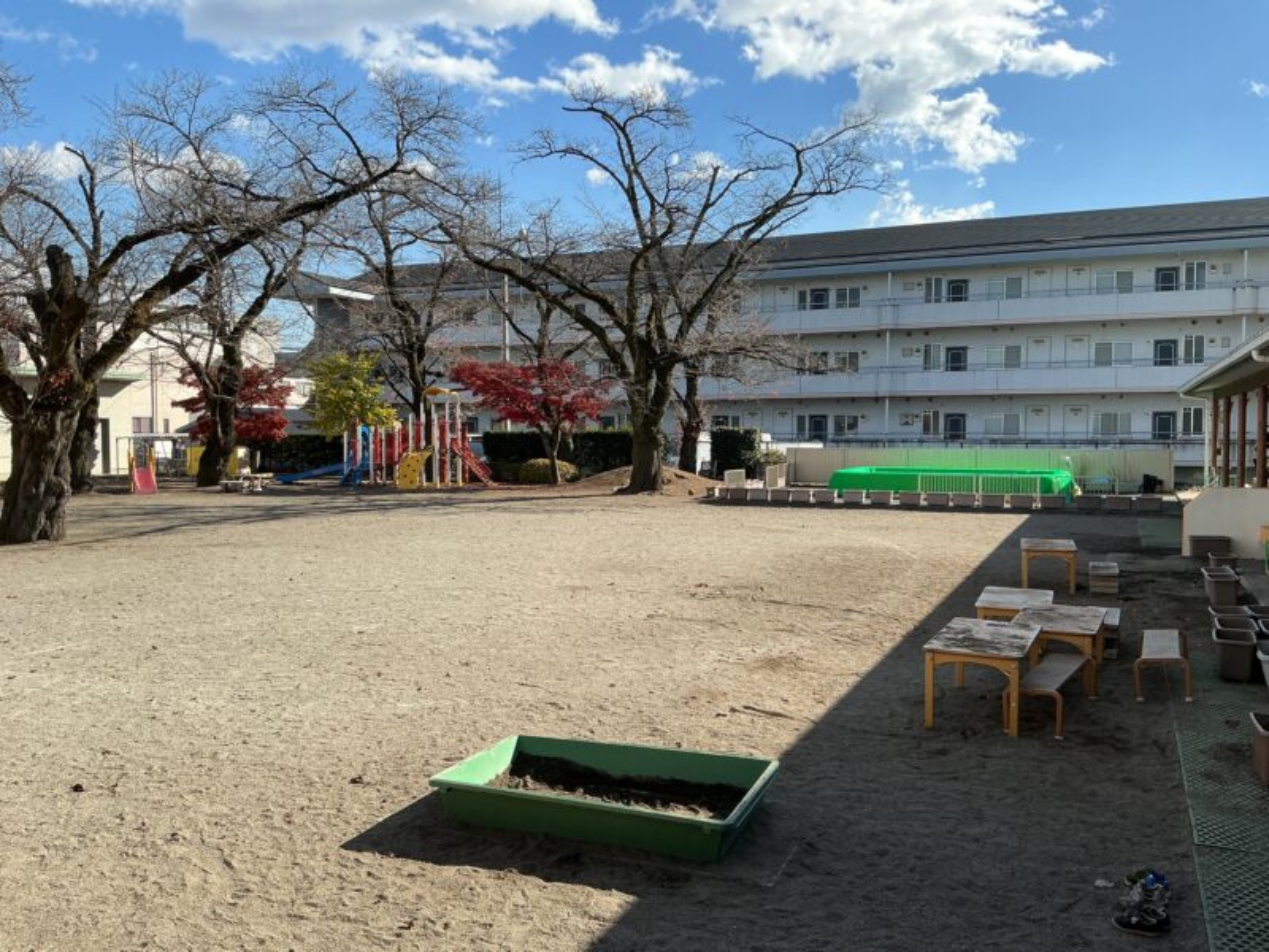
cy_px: 476
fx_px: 1063
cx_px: 634
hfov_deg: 61.7
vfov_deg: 48.2
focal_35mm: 29
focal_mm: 3
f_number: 1.8
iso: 25
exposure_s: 1/1311
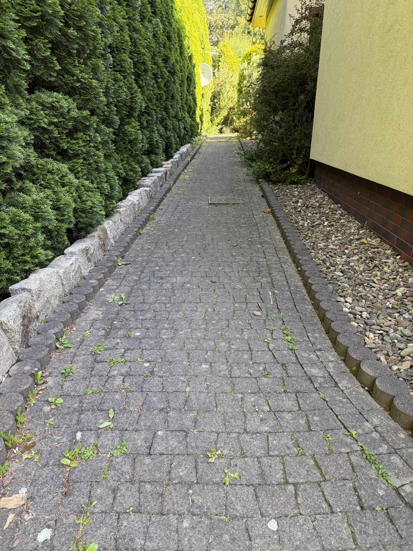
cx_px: 206
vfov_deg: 71.6
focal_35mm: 24
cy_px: 276
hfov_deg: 56.8
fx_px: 382
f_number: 1.78
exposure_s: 1/200
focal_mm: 6.76
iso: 200
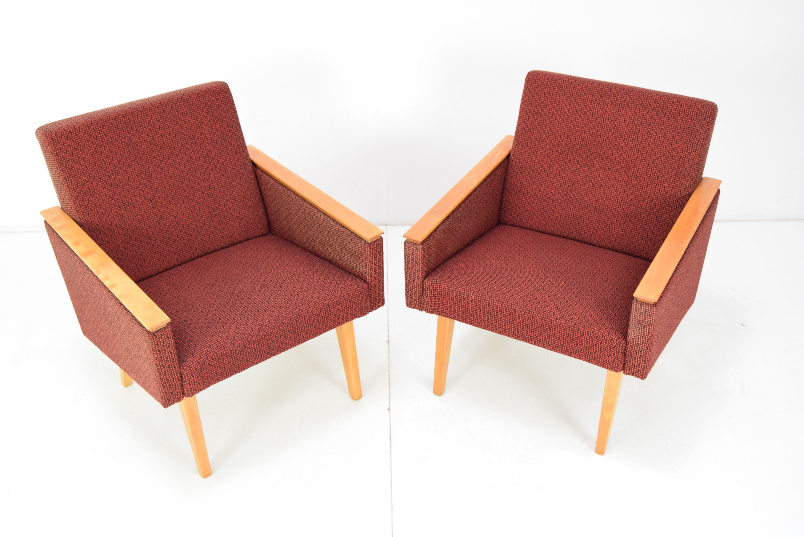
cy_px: 265
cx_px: 398
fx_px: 827
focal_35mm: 37
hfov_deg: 51.8
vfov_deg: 36.0
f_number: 5
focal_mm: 24
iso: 1600
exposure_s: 1/100
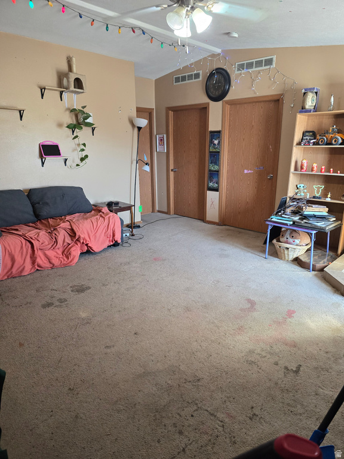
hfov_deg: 58.9
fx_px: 305
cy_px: 230
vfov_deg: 73.9
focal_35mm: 23
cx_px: 172
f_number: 1.7
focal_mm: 6.3
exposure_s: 1/120
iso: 500
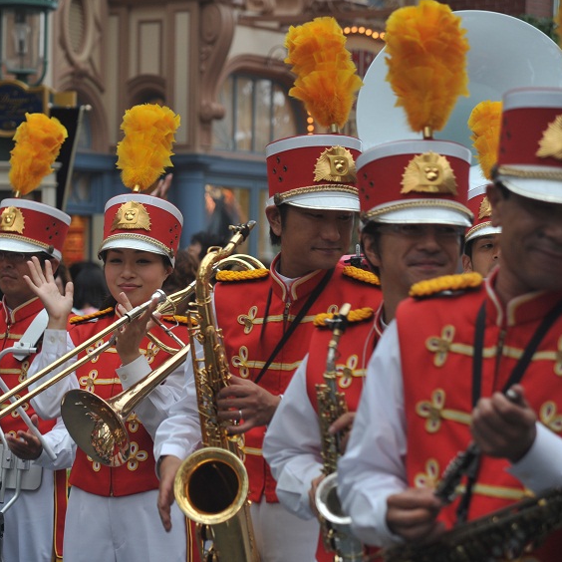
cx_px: 145
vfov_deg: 11.3
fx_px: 2829
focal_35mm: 154
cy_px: 281
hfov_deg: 11.3
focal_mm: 120
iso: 400
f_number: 5.6
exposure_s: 1/125
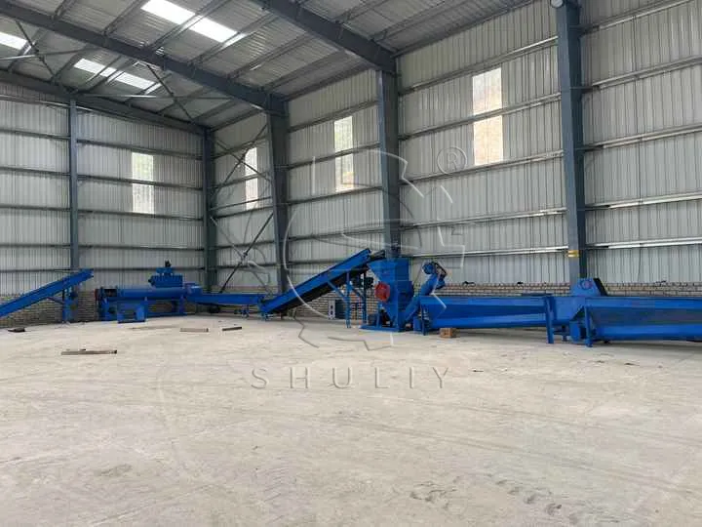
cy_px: 264
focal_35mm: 26
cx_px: 351
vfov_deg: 53.1
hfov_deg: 67.3
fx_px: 527
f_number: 1.6
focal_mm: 5.1
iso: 50
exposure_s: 1/164
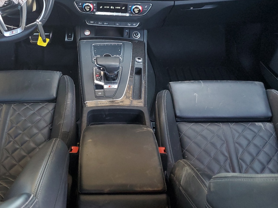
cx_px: 104
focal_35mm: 41
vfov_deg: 34.6
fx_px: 329
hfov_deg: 45.4
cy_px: 60
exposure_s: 1/60.2
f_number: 1.5
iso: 119
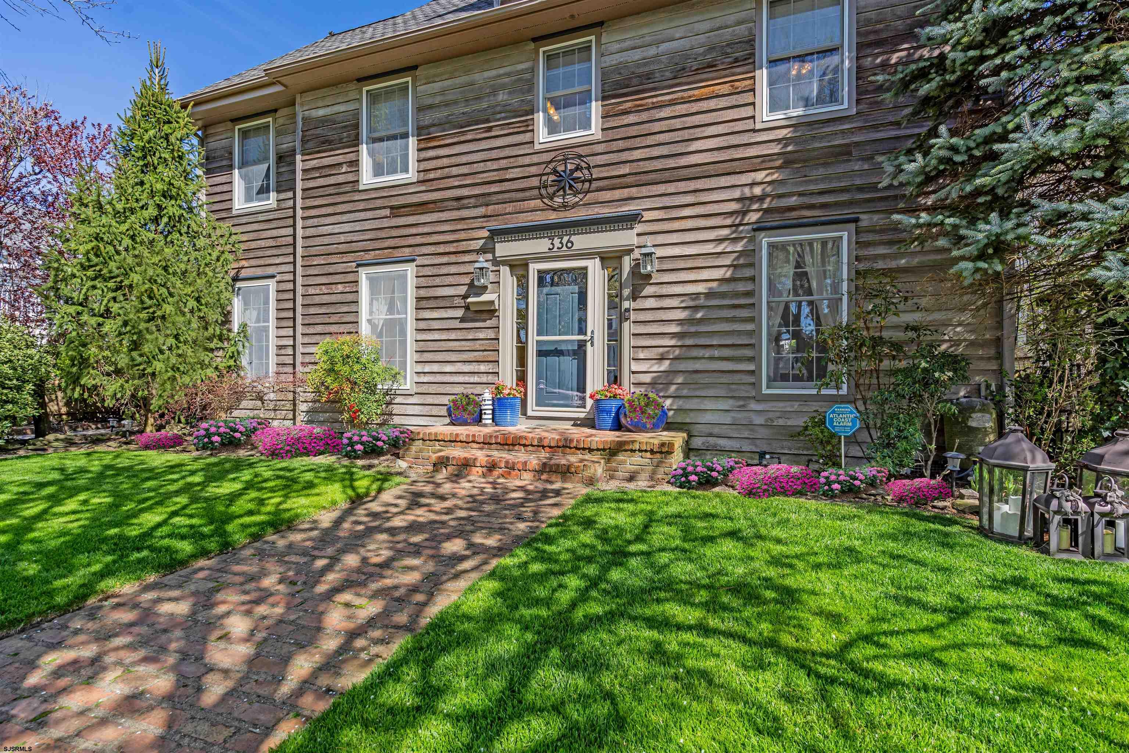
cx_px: 564
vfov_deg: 73.7
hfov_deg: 96.7
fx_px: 502
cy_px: 376
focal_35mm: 16
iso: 200
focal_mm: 16
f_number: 8
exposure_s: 1/250
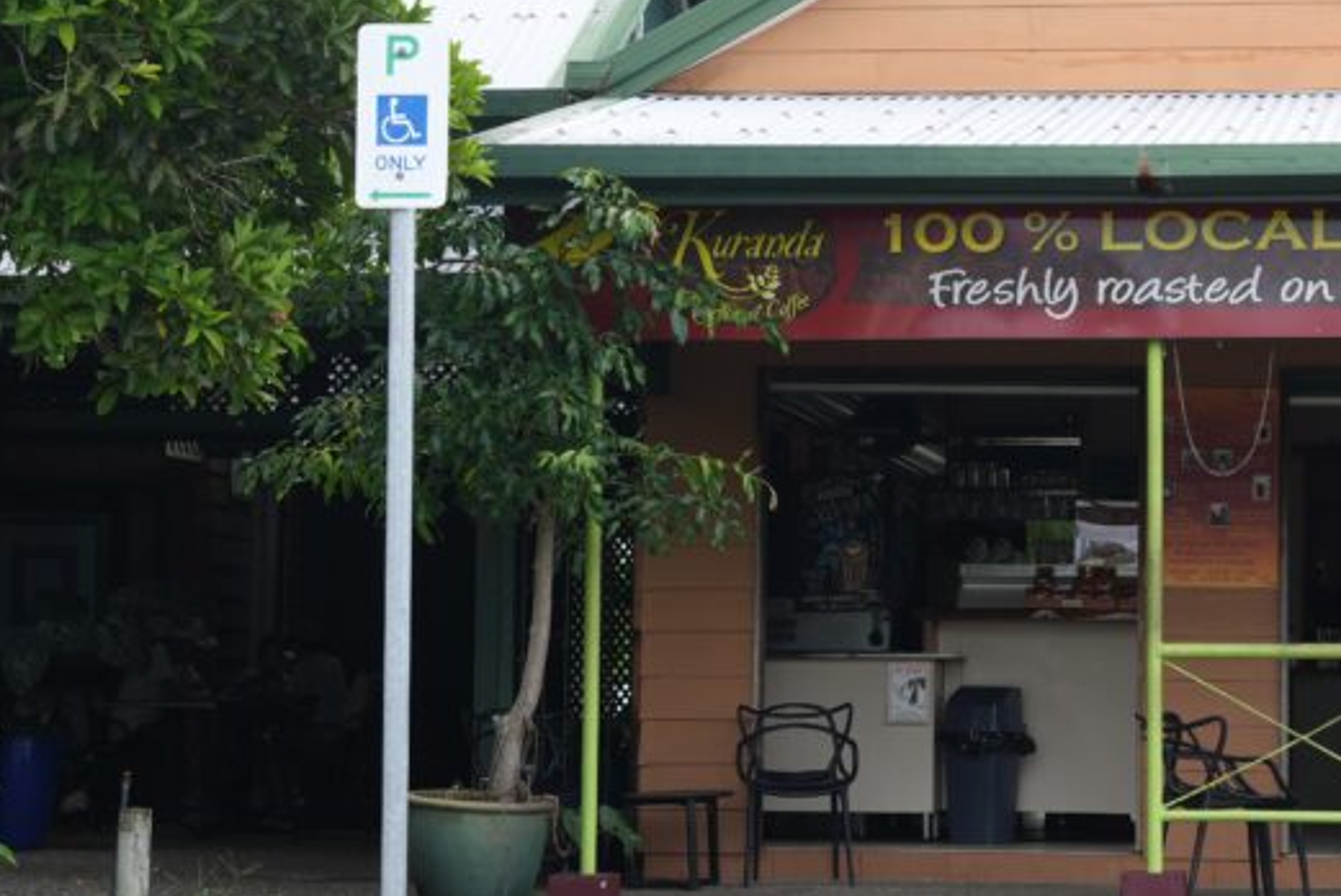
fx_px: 4025
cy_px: 326
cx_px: 983
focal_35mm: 108
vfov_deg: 12.7
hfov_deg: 18.8
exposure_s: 1/320
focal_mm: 55
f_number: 8
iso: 320
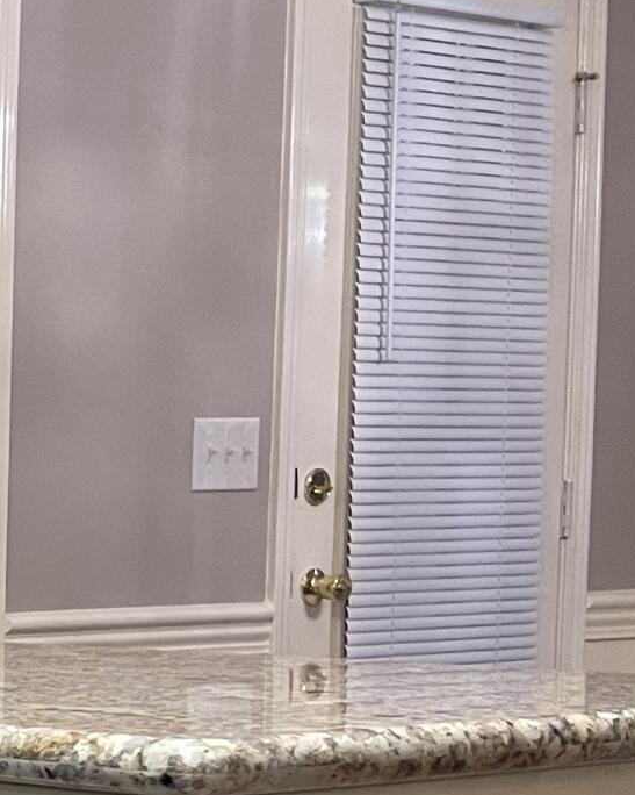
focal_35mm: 107
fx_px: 2514
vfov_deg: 17.7
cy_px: 688
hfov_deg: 11.2
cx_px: -1046
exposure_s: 1/60
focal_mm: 5.1
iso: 125
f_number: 1.6
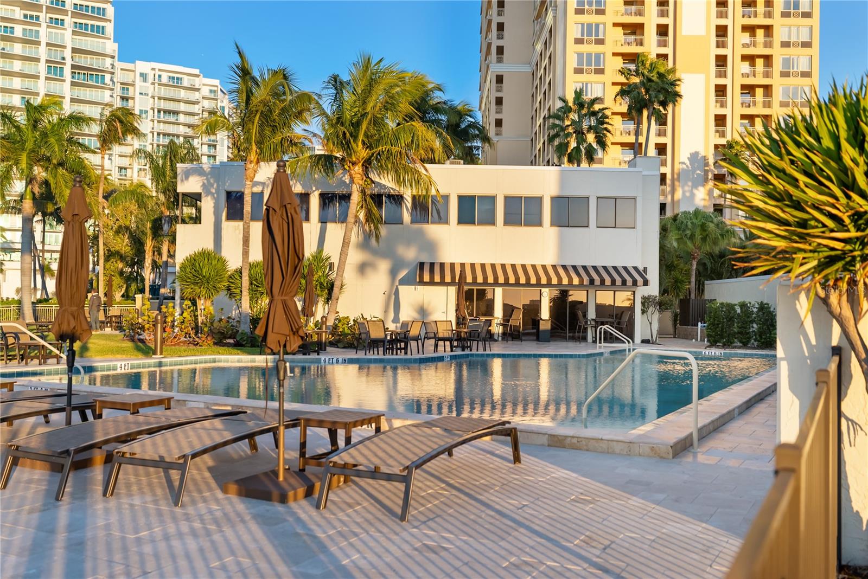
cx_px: 434
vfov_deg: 37.9
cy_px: 290
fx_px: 844
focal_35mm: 35
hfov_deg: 54.4
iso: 200
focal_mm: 35
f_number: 2.8
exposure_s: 1/1250
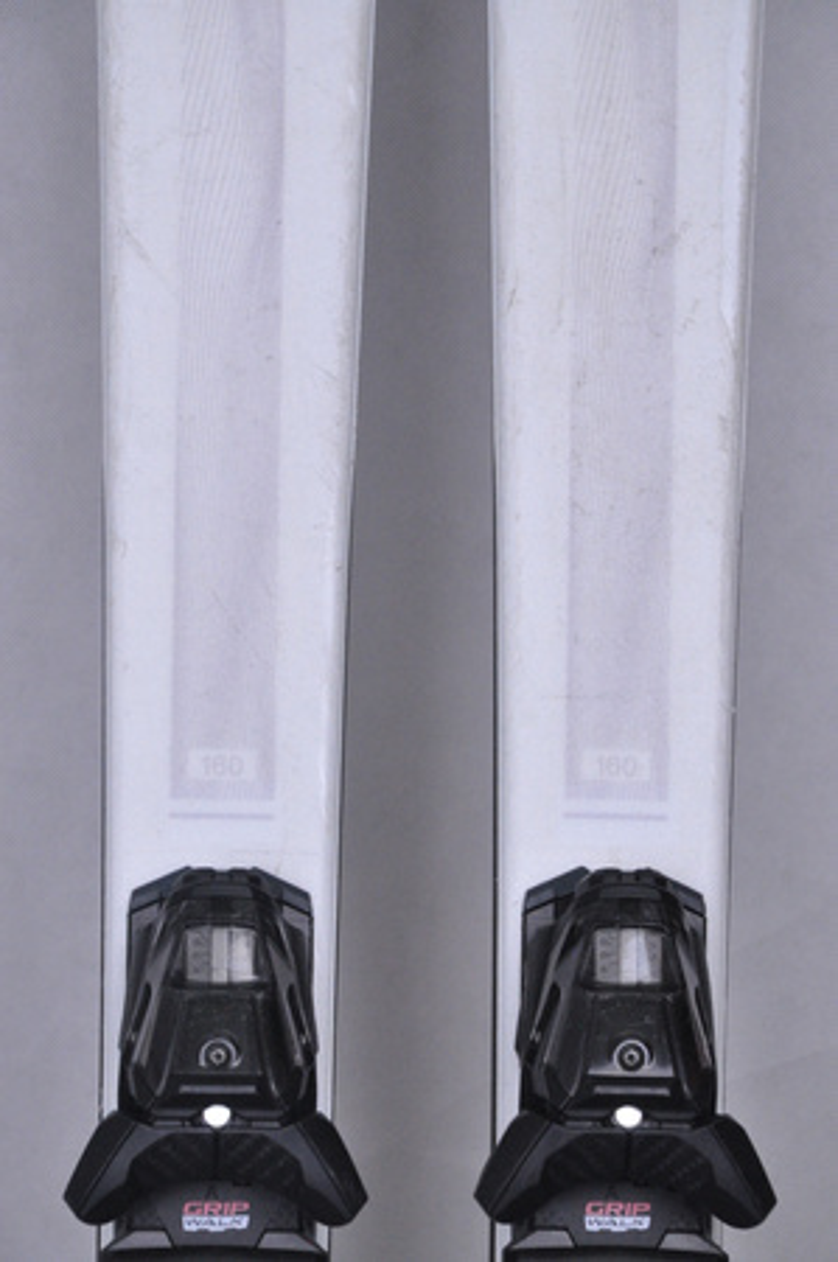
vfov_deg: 13.1
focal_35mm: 158
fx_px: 5512
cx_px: 419
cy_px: 631
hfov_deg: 8.7
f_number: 9.5
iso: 3200
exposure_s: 1/125
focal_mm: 105
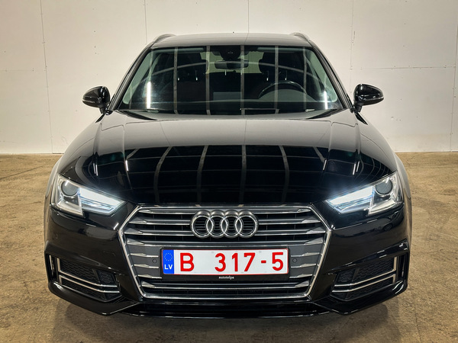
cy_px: 172
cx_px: 229
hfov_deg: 39.7
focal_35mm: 48
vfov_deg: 30.3
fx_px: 635
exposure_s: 1/50
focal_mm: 6.86
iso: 250
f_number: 1.8
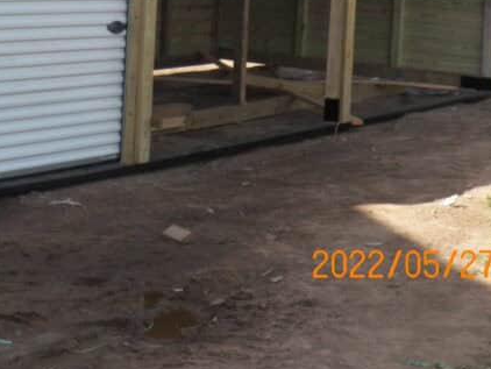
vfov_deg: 14.8
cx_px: 33
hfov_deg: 19.8
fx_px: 1377
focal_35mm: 97
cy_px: -72
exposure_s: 1/800
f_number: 4
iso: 125
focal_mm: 7.1
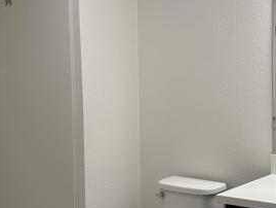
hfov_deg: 33.5
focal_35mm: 57
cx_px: 179
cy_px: 114
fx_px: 455
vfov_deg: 25.7
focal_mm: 6.86
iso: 80
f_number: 1.78
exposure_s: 1/120
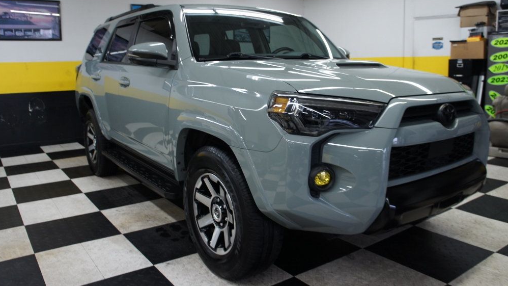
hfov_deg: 66.1
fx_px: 391
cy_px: 126
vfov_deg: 40.1
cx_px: 256
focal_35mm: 29
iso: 200
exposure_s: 1/30
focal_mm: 18
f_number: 3.5
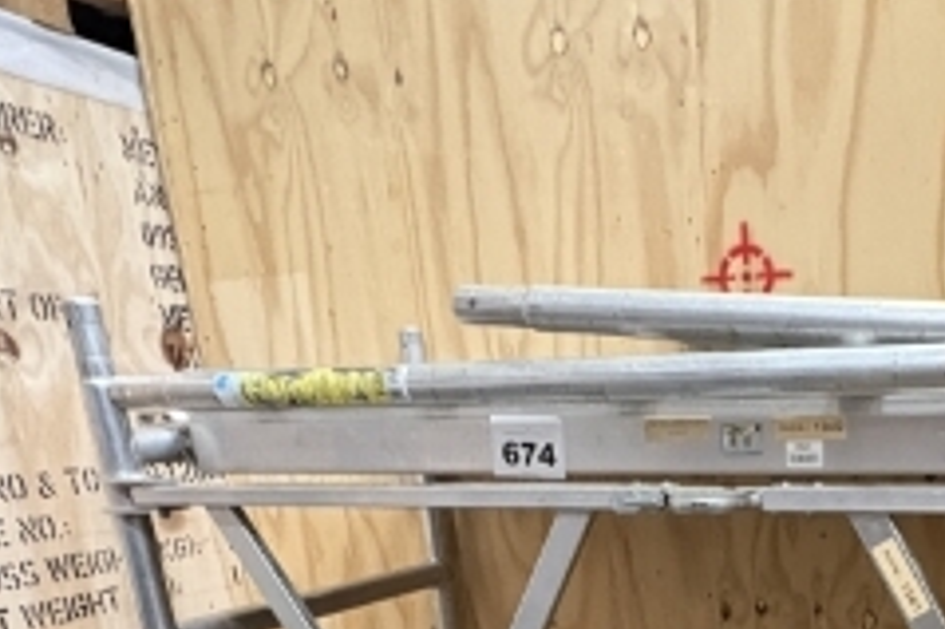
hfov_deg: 46.4
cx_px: 787
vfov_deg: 29.2
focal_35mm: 39
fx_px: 1023
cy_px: 764
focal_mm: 2.22
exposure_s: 1/33
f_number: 2.2
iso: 800
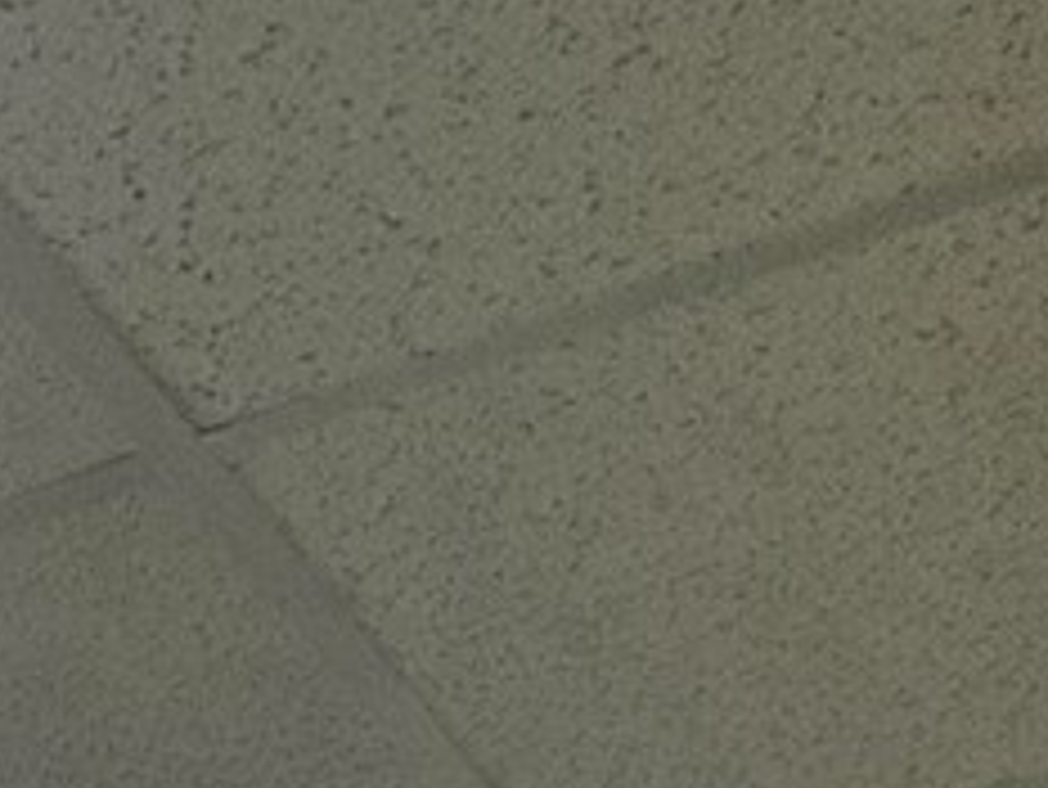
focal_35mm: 96
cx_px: -1475
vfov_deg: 11.4
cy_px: 2152
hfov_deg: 14.0
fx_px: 2908
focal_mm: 2.22
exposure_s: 1/120
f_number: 2.2
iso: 160
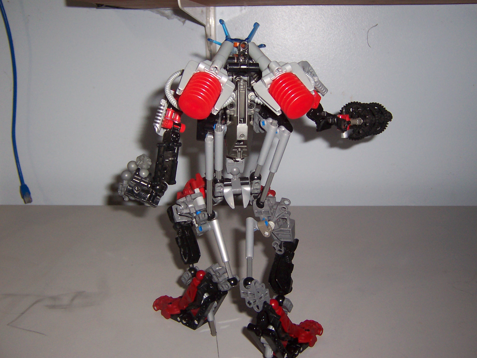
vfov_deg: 39.7
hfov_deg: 51.4
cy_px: 179
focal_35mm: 36
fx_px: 496
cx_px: 238
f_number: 2.8
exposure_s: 1/60
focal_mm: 5.6
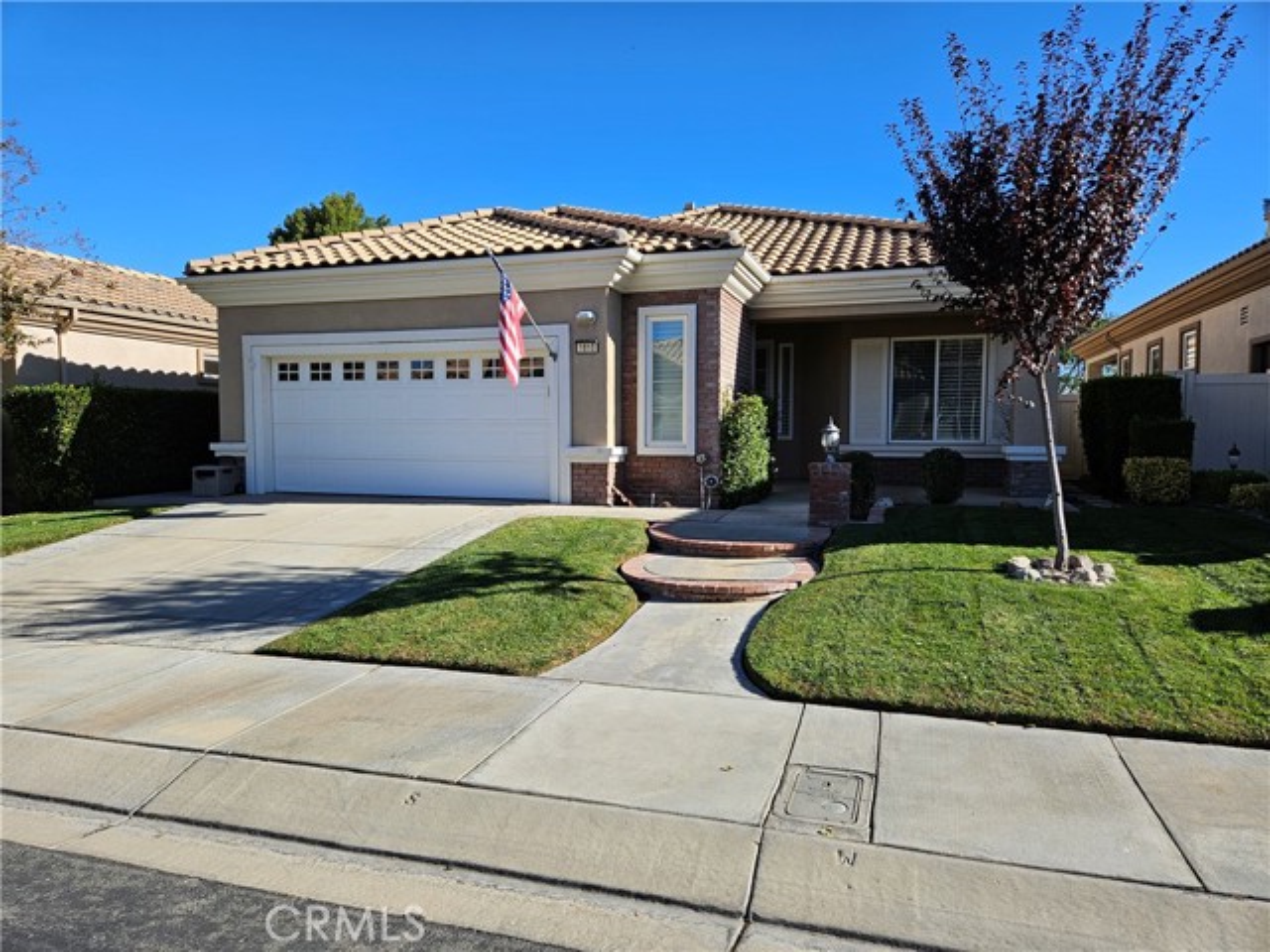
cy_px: 476
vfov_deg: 58.9
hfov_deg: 73.9
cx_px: 635
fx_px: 844
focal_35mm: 23
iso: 25
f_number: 1.8
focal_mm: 5.4
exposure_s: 1/1505
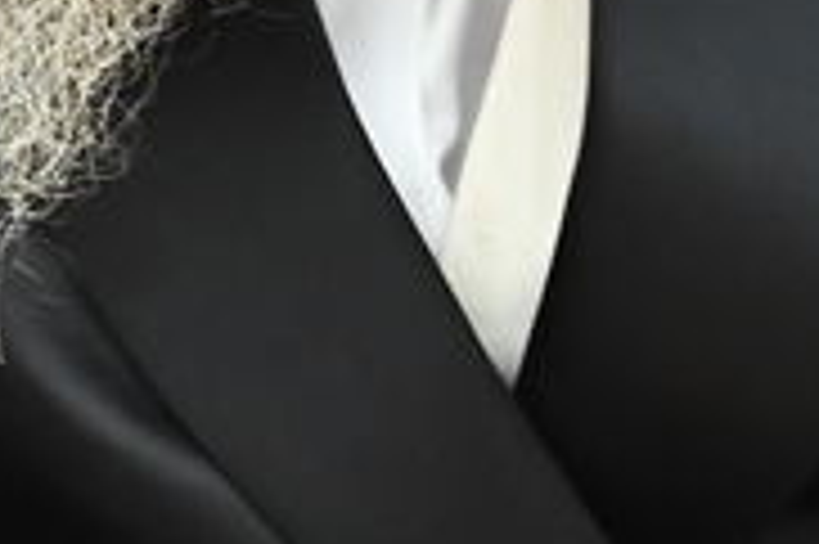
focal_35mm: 185
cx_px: -1084
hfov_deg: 9.9
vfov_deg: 6.9
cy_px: -814
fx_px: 4205
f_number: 3.5
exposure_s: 1/200
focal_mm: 24
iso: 3200
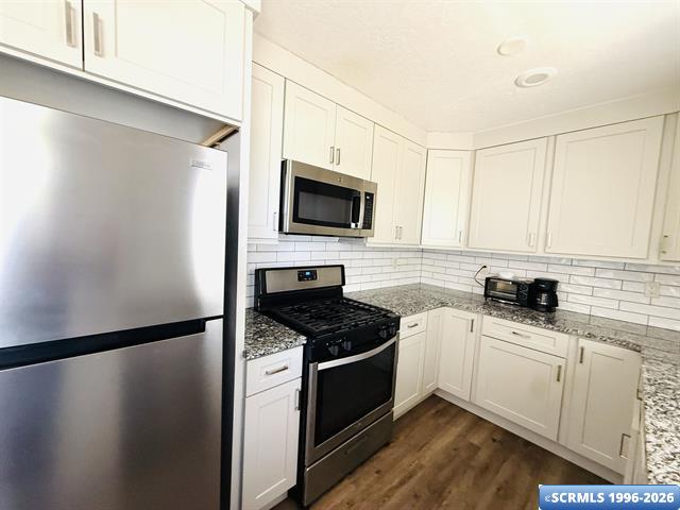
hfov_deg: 102.1
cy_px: 255
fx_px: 275
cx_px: 340
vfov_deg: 85.7
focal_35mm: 14
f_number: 2.2
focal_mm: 2.22
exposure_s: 1/73
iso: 320
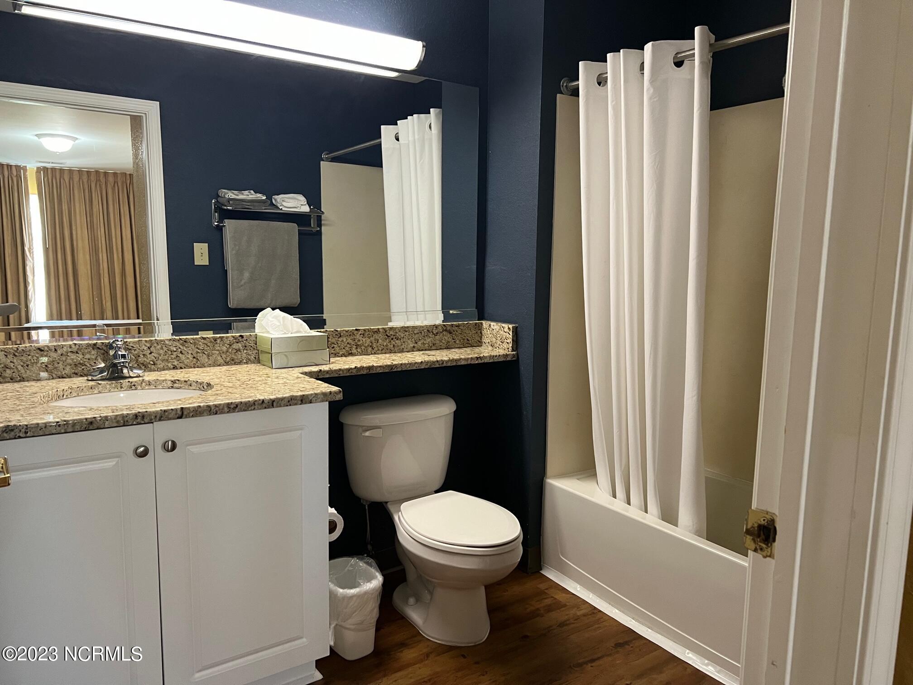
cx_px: 456
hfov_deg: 67.3
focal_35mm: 26
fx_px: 686
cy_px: 342
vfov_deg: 53.1
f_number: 1.5
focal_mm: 5.7
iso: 320
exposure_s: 1/60
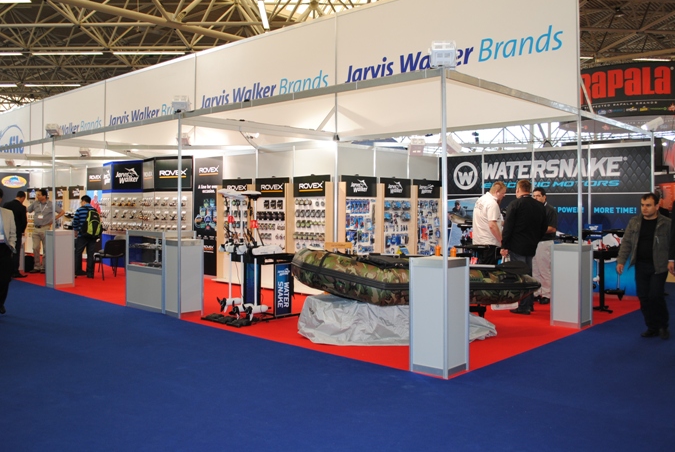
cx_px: 320
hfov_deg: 58.6
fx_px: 601
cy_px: 202
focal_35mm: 32
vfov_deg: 41.2
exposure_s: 1/60
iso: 200
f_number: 3.5
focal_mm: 18
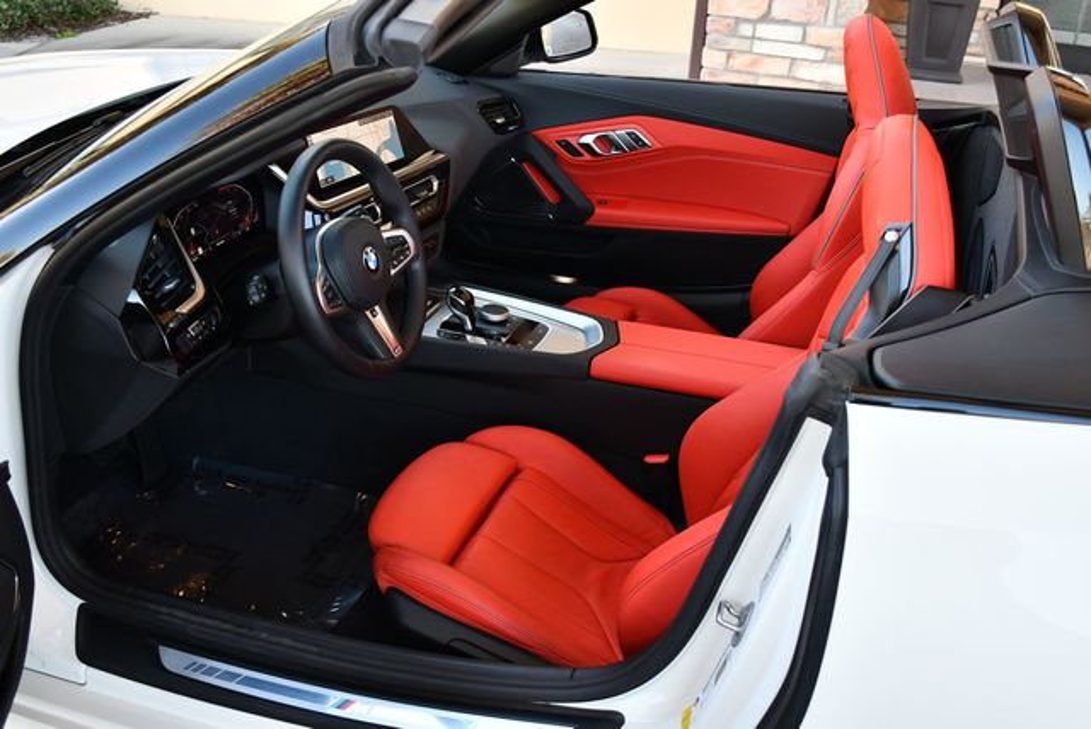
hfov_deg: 53.1
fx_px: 1092
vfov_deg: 36.9
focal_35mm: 36
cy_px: 364
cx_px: 546
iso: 400
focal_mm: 18
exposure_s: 1/250
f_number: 3.5
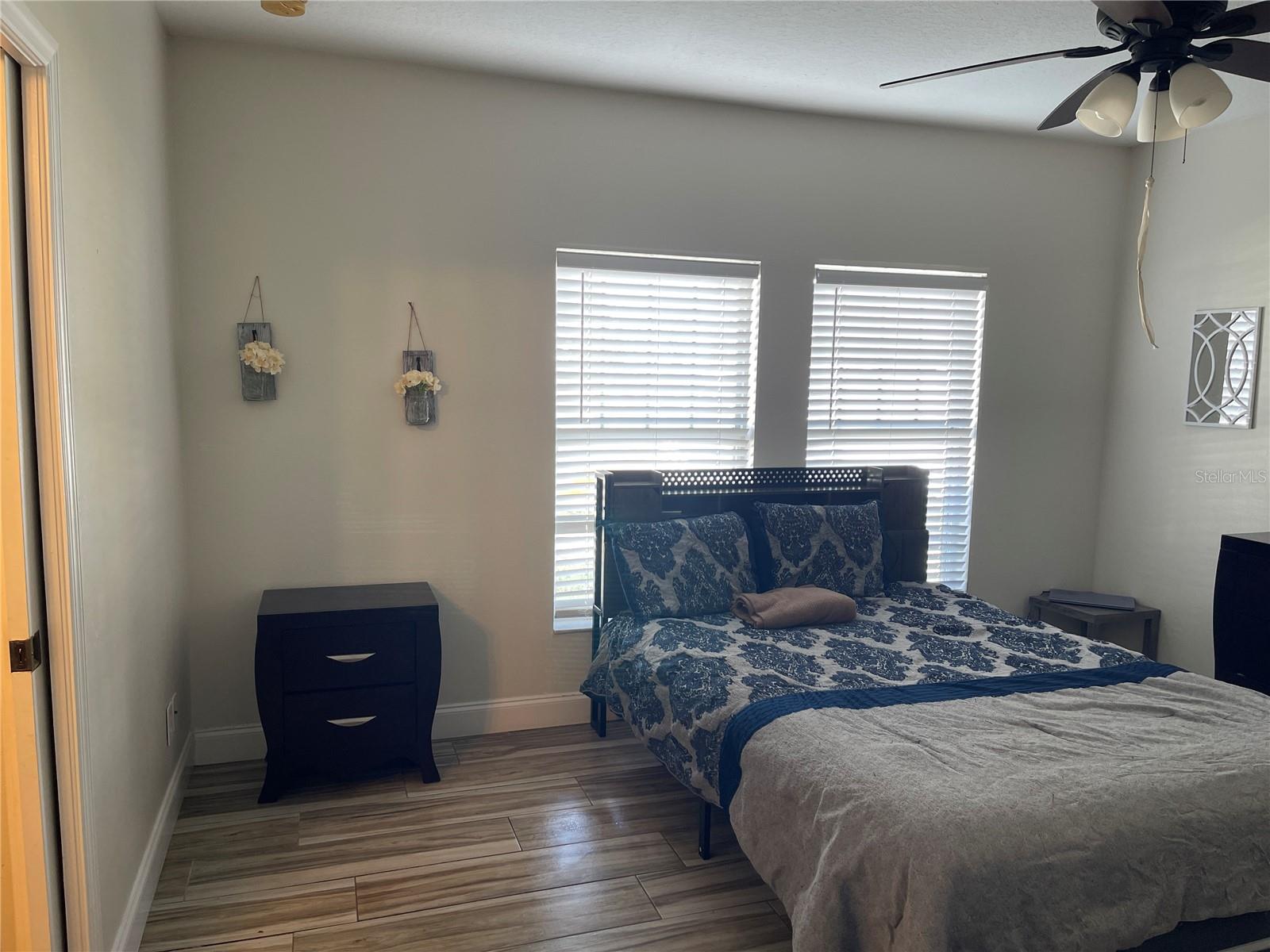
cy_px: 476
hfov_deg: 69.4
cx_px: 635
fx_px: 917
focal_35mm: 25
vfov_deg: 54.9
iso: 80
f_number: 1.6
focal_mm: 5.1
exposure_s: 1/60
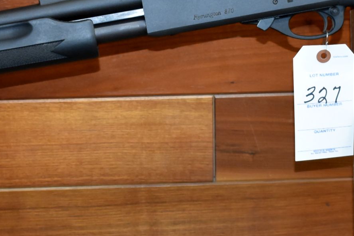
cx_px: 180
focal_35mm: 114
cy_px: 143
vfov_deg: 12.0
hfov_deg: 17.9
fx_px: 1121
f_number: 4
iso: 1250
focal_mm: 26
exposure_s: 1/60
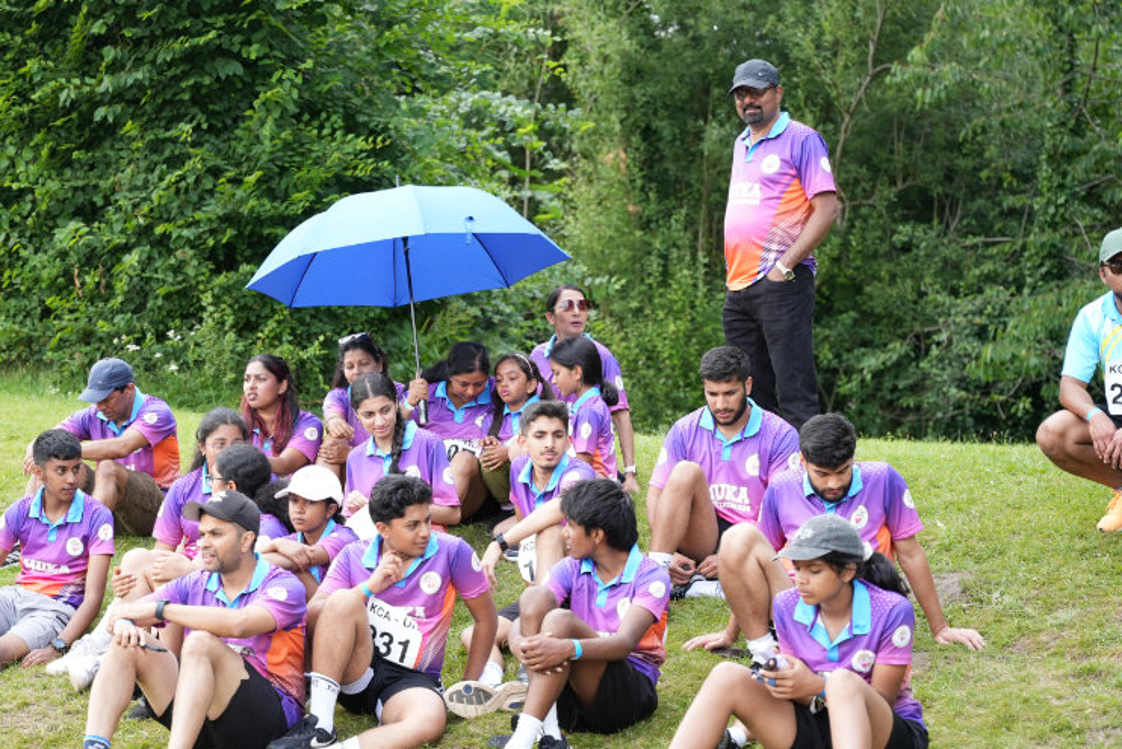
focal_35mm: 85
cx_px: 455
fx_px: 2657
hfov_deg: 23.8
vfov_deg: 16.0
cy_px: 449
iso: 250
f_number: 2.8
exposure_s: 1/500
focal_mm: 61.9
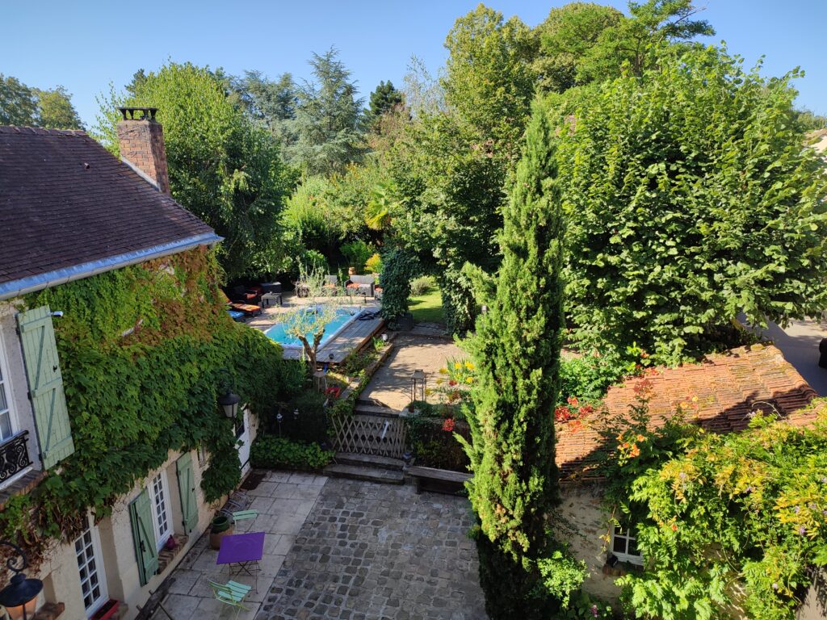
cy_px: 310
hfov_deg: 71.6
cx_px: 414
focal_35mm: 24
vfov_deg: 56.8
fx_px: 573
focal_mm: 5.89
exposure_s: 1/424
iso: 50
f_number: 1.89
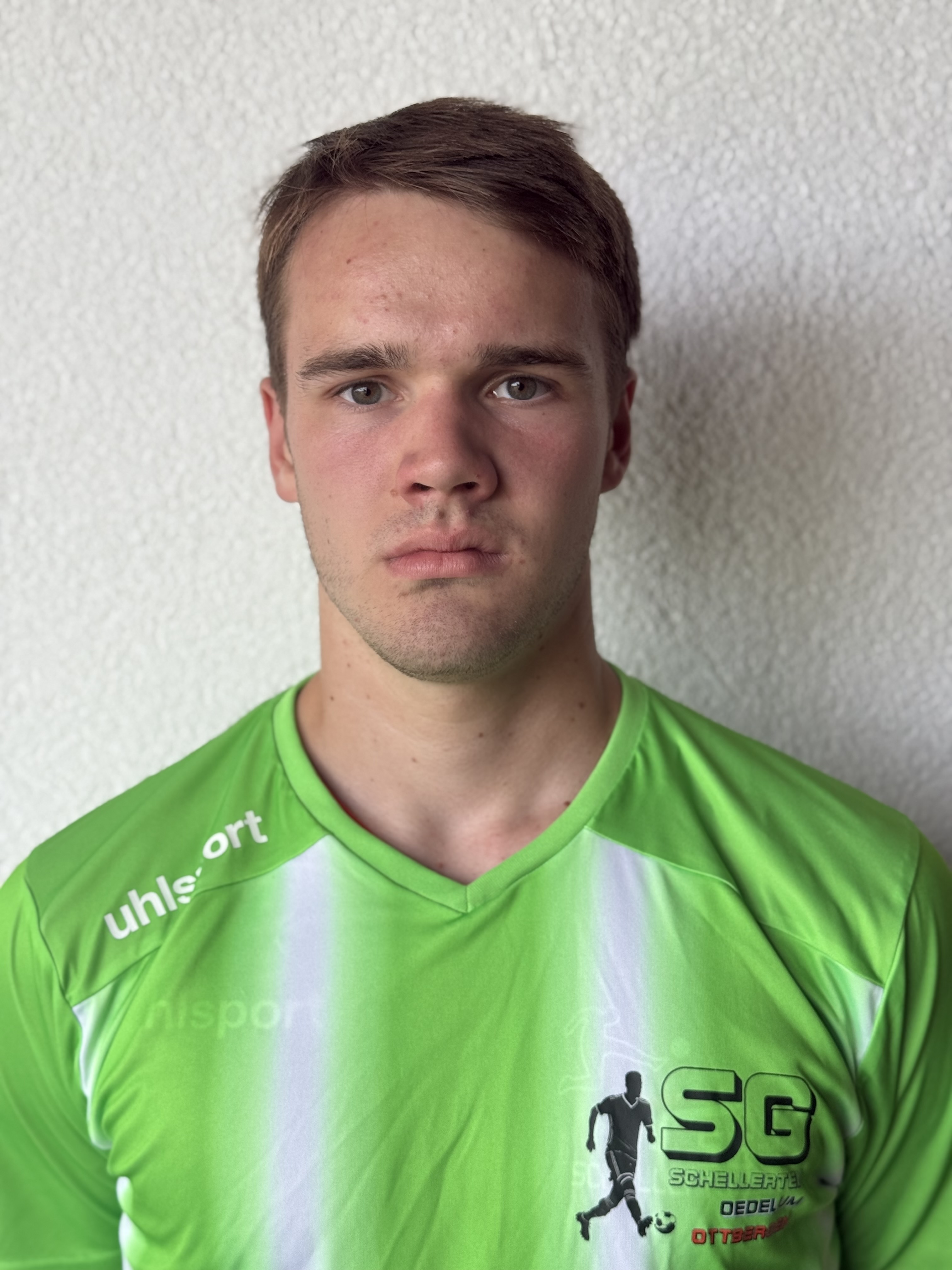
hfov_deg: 30.3
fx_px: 1760
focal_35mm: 48
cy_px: 635
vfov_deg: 39.7
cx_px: 476
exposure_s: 1/121
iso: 64
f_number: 1.78
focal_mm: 6.76
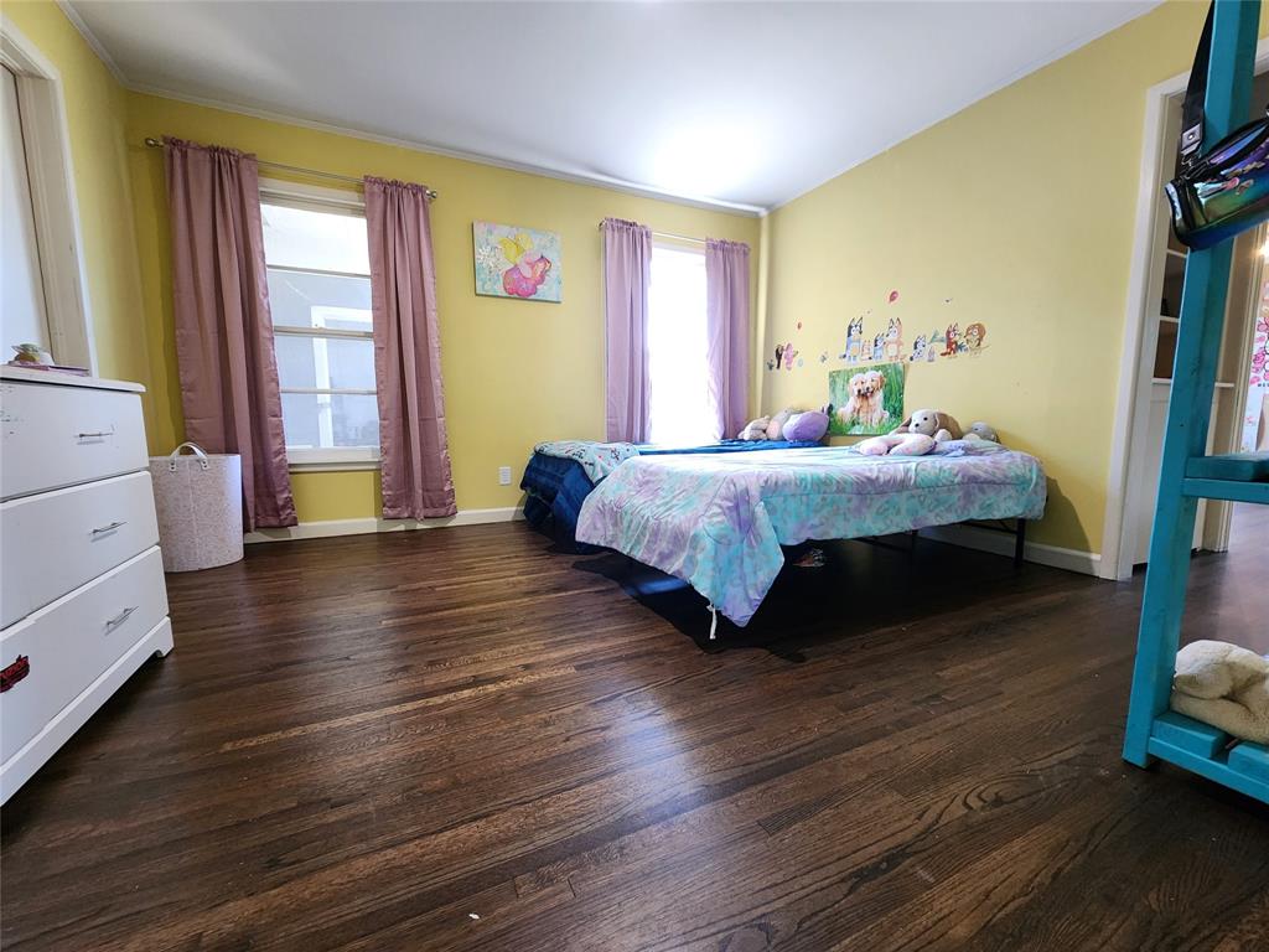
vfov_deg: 89.9
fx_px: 477
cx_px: 634
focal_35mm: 13
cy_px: 476
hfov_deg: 106.2
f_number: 2.2
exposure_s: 1/40
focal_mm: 2.2
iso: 320
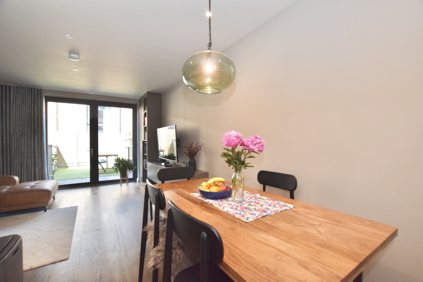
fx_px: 176
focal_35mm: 15
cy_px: 141
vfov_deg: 77.4
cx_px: 212
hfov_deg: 100.4
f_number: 5.6
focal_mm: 10
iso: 720
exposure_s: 1/125
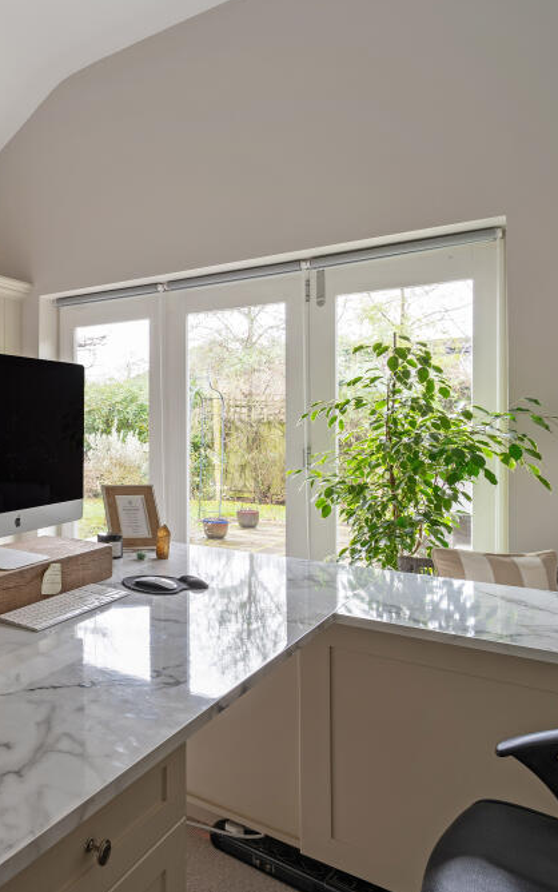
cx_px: -48
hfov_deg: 40.4
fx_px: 608
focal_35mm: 25
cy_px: 439
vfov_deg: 72.5
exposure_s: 5
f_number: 10
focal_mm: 16
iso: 100
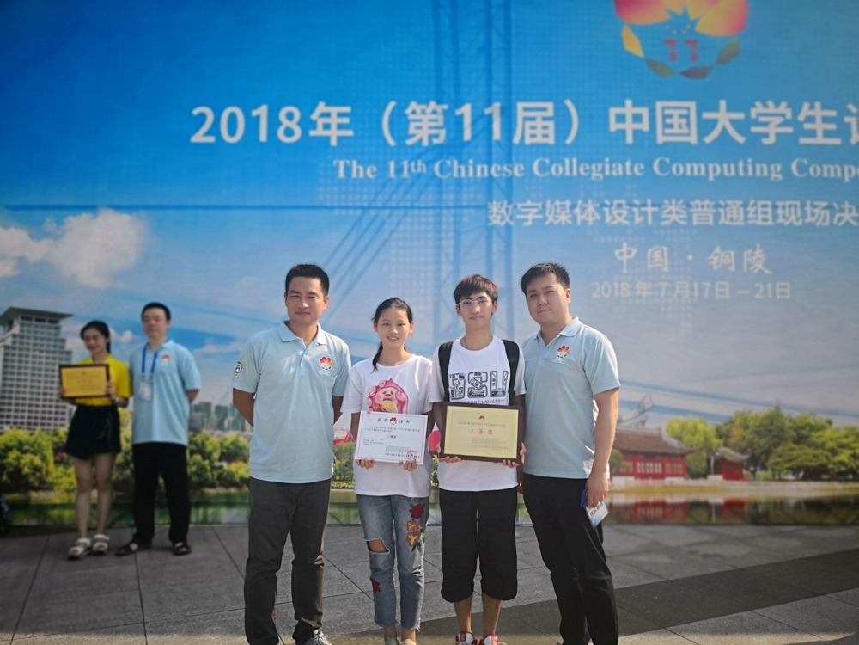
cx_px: 430
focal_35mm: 27
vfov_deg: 51.4
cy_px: 322
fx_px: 670
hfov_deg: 65.3
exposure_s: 1/1218
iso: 50
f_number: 1.6
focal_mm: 3.95
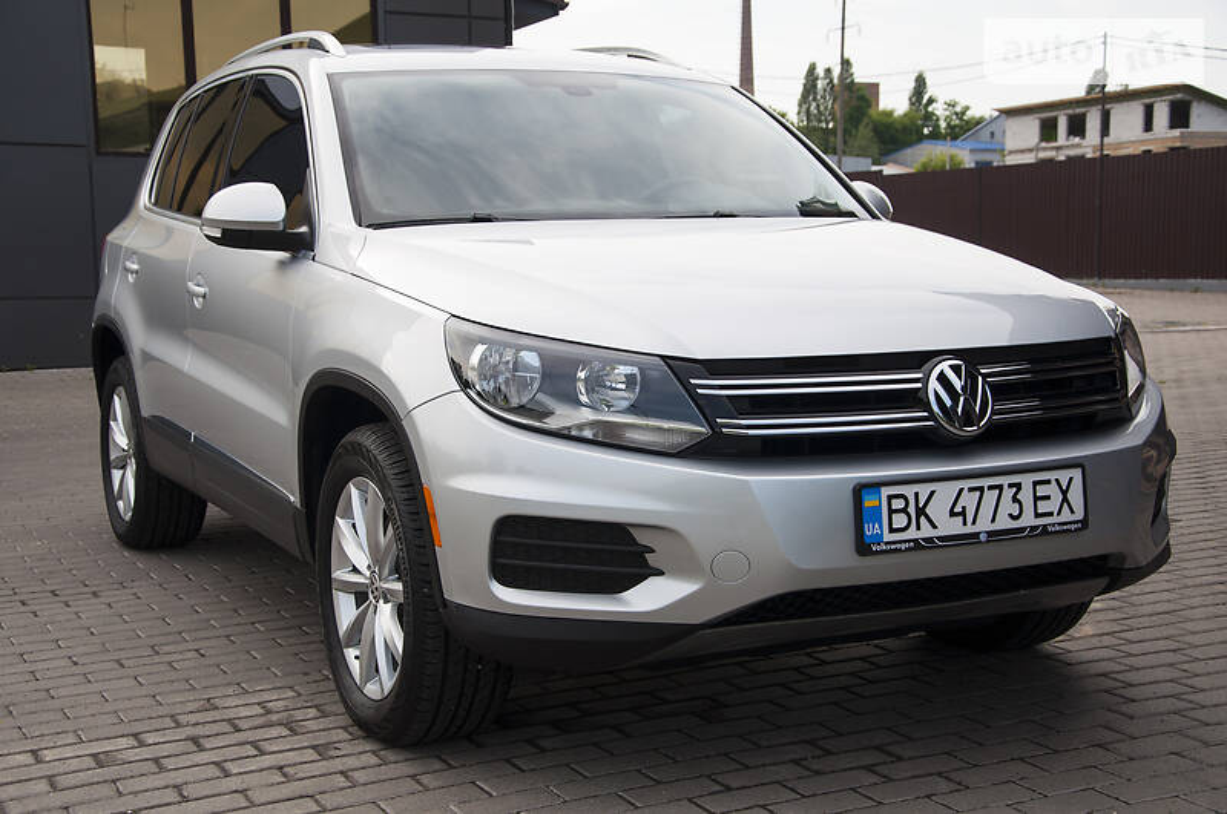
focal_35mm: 51
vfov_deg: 26.4
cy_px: 407
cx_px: 614
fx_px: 1736
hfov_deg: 38.9
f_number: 5.6
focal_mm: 34
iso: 100
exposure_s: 1/640
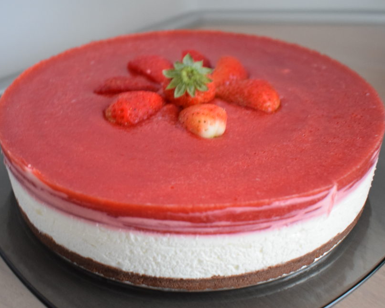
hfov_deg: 48.3
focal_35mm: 38
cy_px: 160
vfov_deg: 39.5
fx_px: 428
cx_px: 176
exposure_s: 1/40
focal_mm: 21
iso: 3200
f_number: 3.8
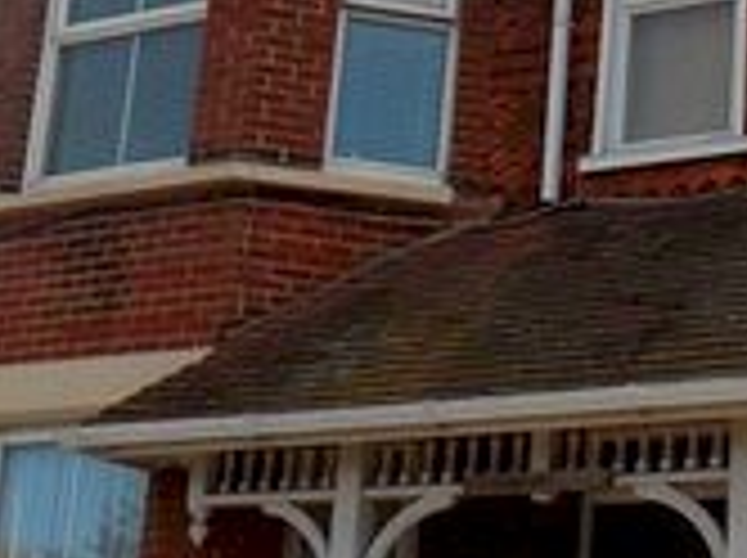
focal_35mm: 97
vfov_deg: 15.2
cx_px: 702
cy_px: 236
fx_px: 2090
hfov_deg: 19.8
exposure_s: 1/800
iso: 80
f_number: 3.1
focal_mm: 4
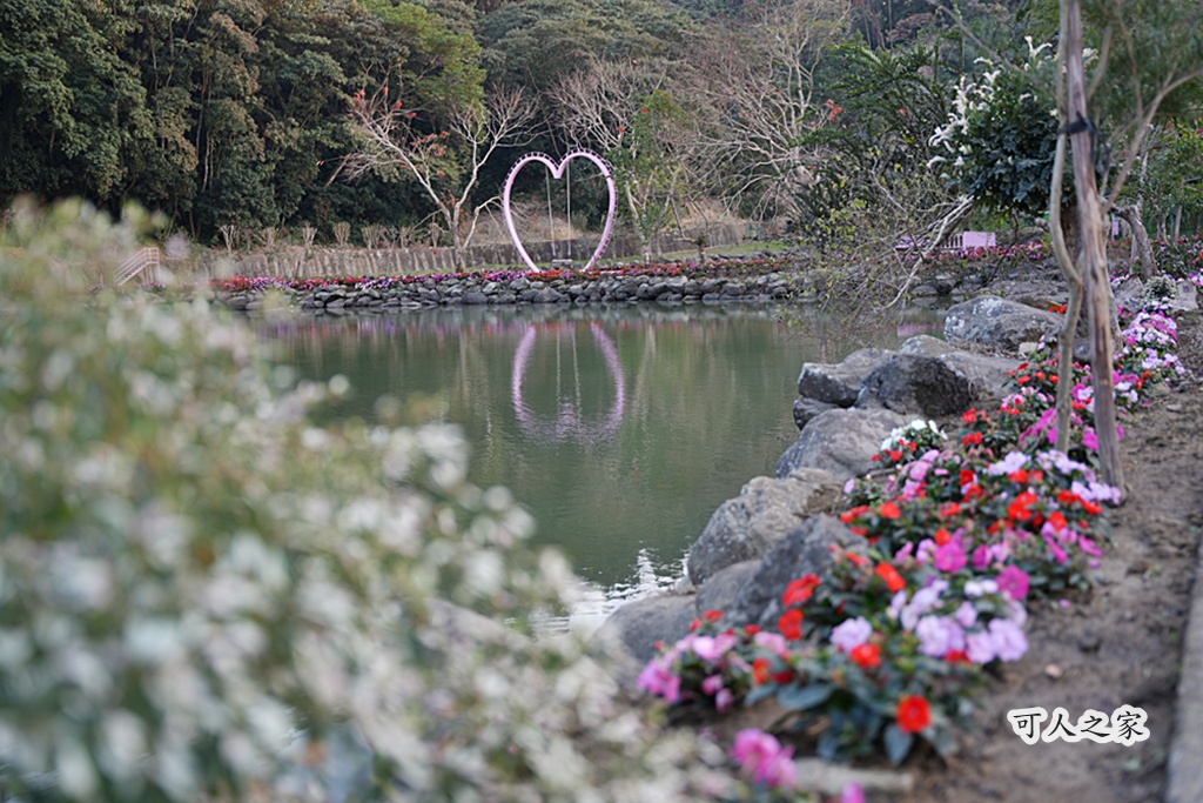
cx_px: 602
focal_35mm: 43
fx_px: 1430
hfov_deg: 45.6
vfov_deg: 31.3
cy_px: 402
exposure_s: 1/50
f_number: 2.8
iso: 80
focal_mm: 42.8
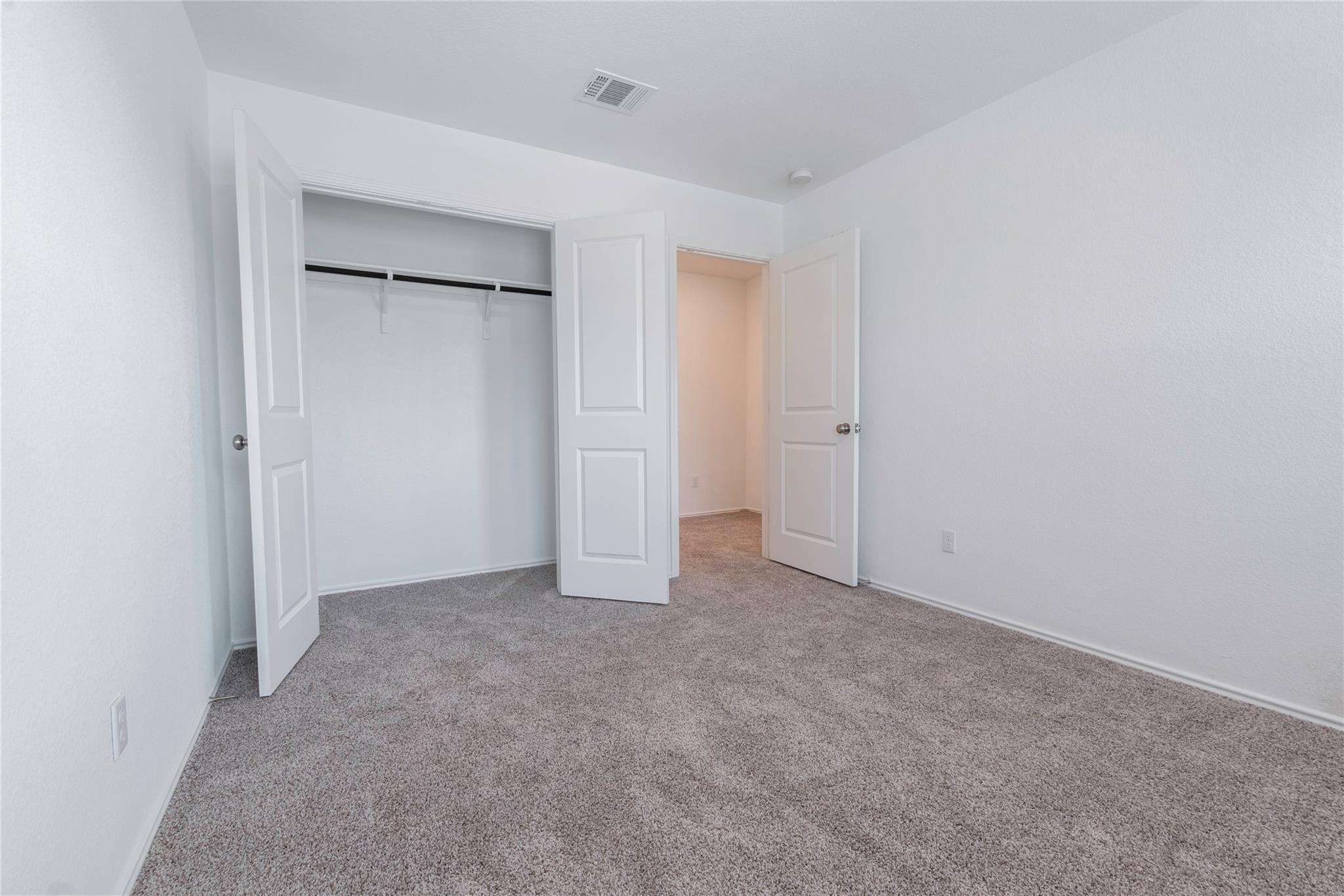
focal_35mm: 15
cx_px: 672
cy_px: 448
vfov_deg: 77.3
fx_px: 560
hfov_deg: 100.4
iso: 100
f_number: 11
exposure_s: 1/20
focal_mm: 10
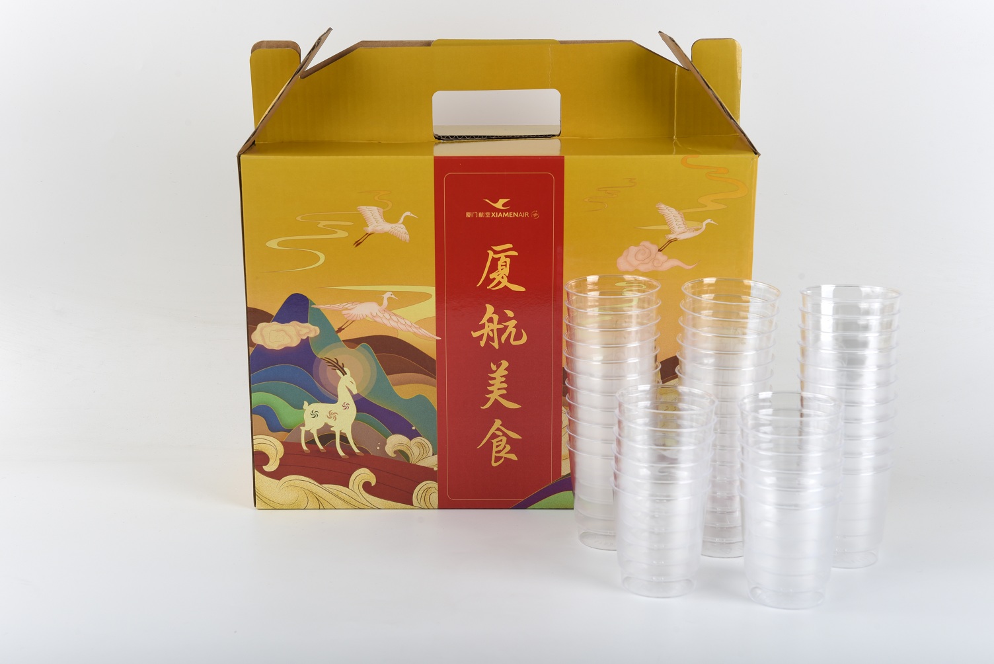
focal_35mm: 58
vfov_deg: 23.4
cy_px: 332
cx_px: 497
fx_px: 1602
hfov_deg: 34.5
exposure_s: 1/200
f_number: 9
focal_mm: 58
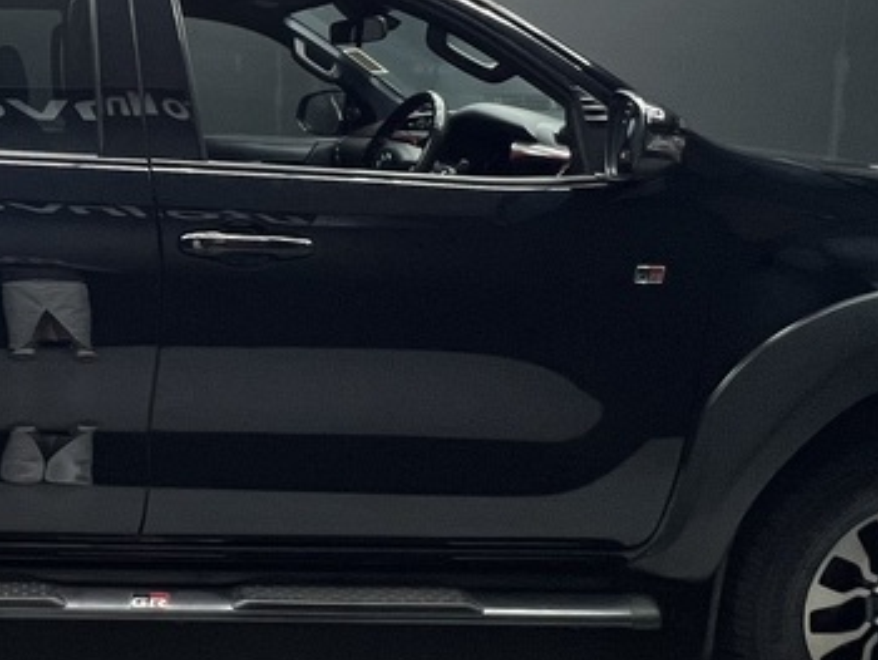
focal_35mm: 38
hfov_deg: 42.8
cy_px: 231
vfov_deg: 37.4
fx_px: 964
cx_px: 18
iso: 160
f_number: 1.8
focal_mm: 1.57
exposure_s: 1/100
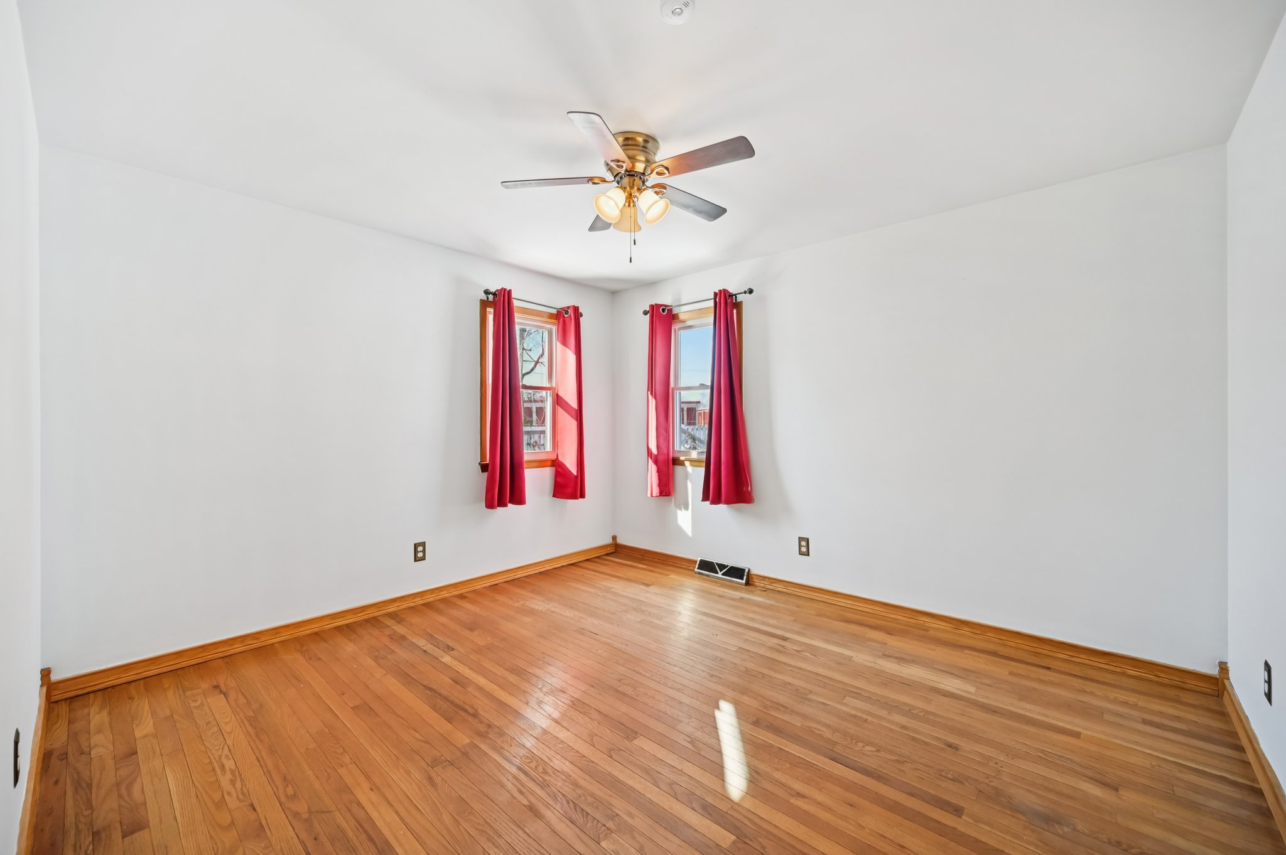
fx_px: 500
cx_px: 643
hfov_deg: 104.3
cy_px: 428
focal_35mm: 14
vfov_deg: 81.1
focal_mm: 14
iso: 400
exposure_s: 1/60
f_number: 4
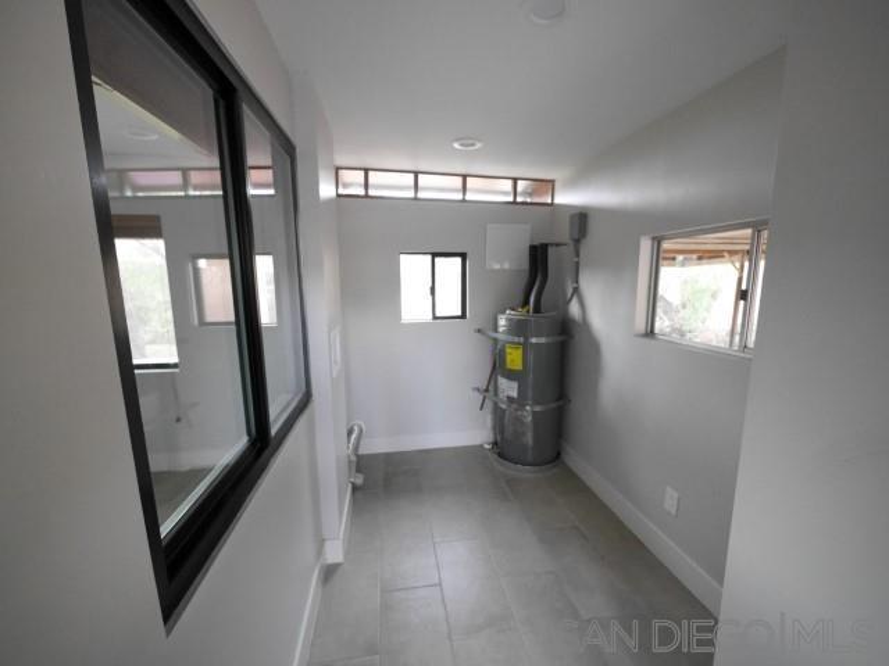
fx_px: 360
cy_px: 333
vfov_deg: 85.7
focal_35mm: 14
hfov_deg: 102.1
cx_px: 444
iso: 2500
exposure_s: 1/60
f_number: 4
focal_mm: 7
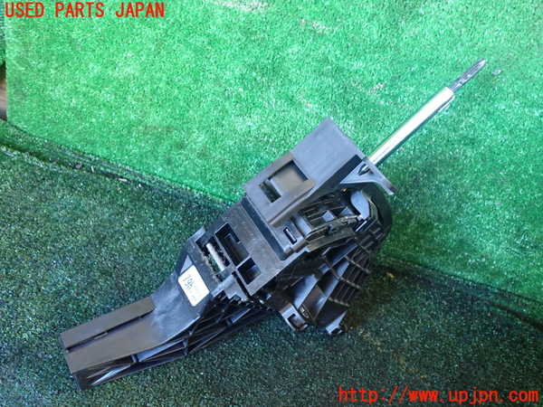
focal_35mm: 30
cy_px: 204
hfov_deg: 60.0
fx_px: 471
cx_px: 272
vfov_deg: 46.8
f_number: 2.3
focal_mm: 5.4
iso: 640
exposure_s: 1/30
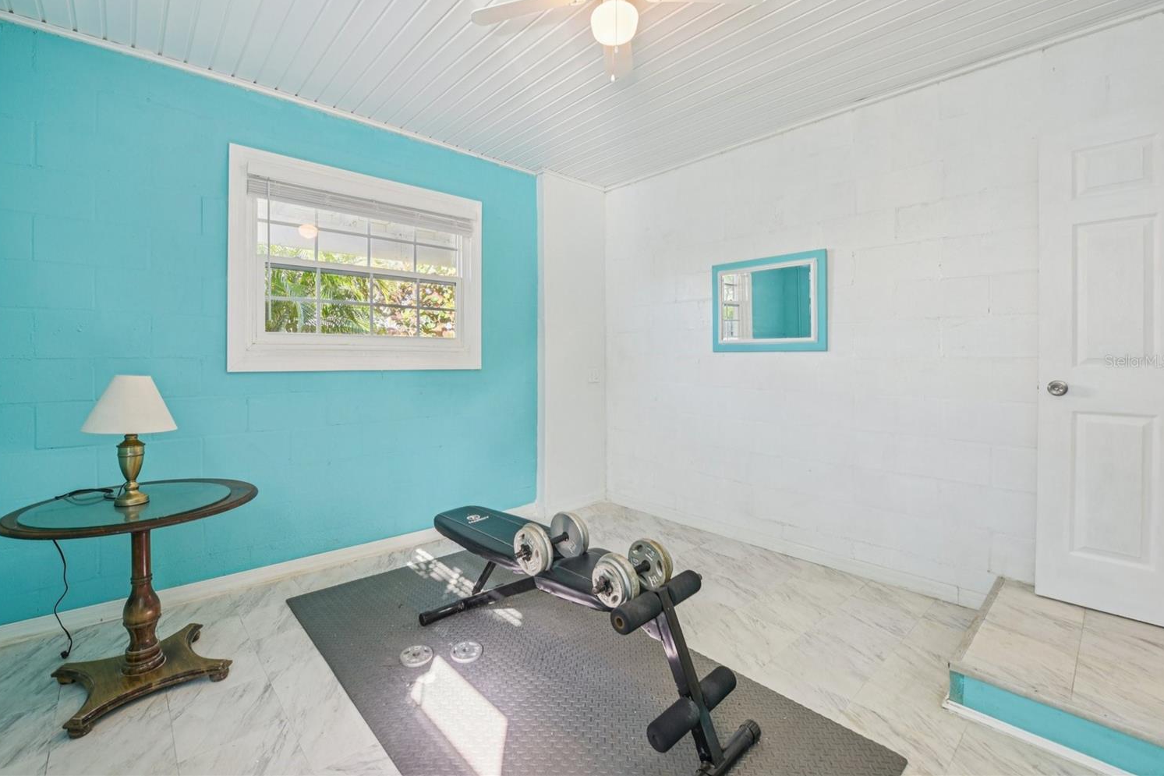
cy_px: 361
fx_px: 485
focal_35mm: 15
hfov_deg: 100.3
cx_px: 550
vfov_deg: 77.2
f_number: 8
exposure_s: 1/30
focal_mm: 14
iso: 400
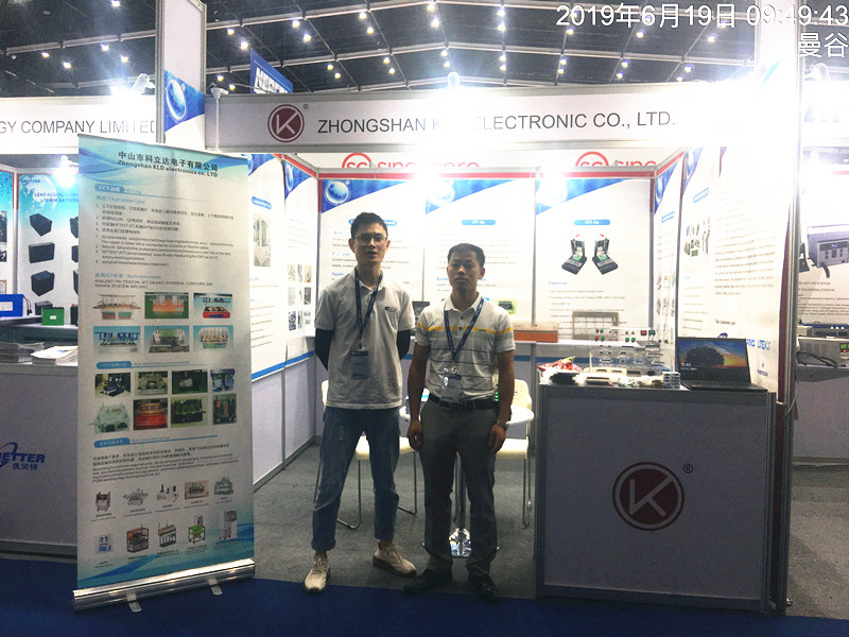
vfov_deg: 48.2
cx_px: 424
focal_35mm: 29
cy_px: 318
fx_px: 711
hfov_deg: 61.7
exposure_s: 1/50
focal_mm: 4.15
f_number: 2.2
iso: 25
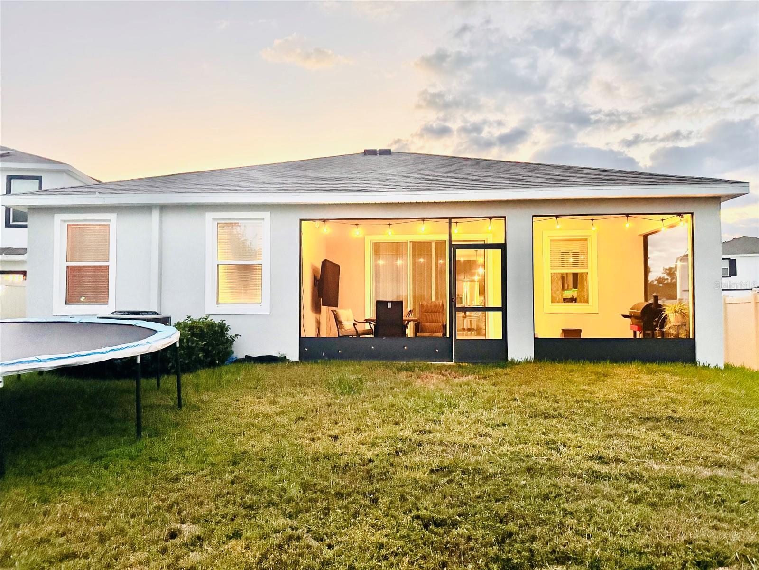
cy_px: 285
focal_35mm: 24
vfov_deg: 56.8
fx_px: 526
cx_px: 380
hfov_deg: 71.6
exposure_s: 1/60
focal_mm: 6.76
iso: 800
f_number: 1.78
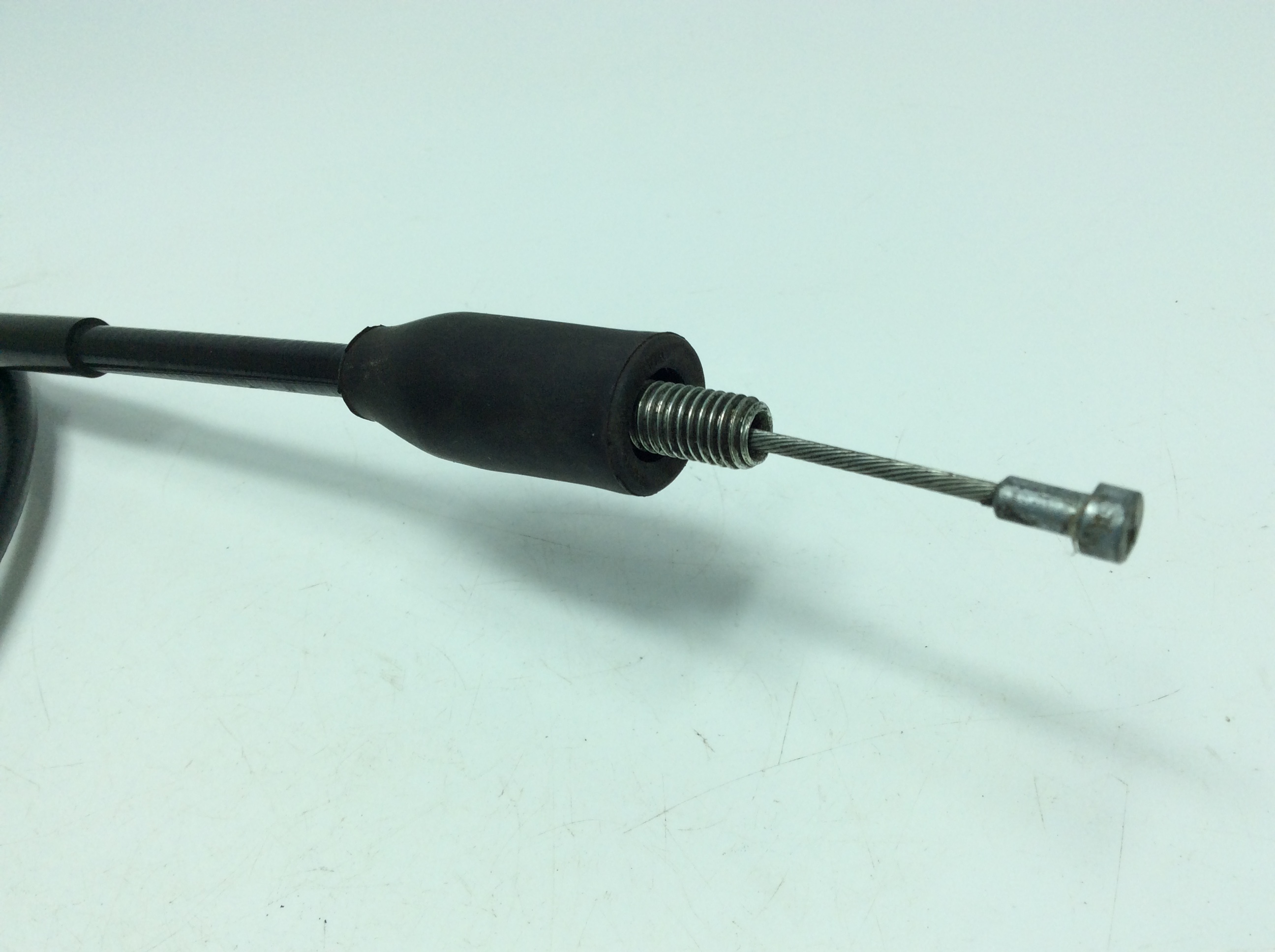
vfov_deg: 44.1
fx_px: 1177
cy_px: 476
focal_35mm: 32
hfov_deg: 56.9
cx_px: 638
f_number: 2.4
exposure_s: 1/596
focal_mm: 3.3
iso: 32
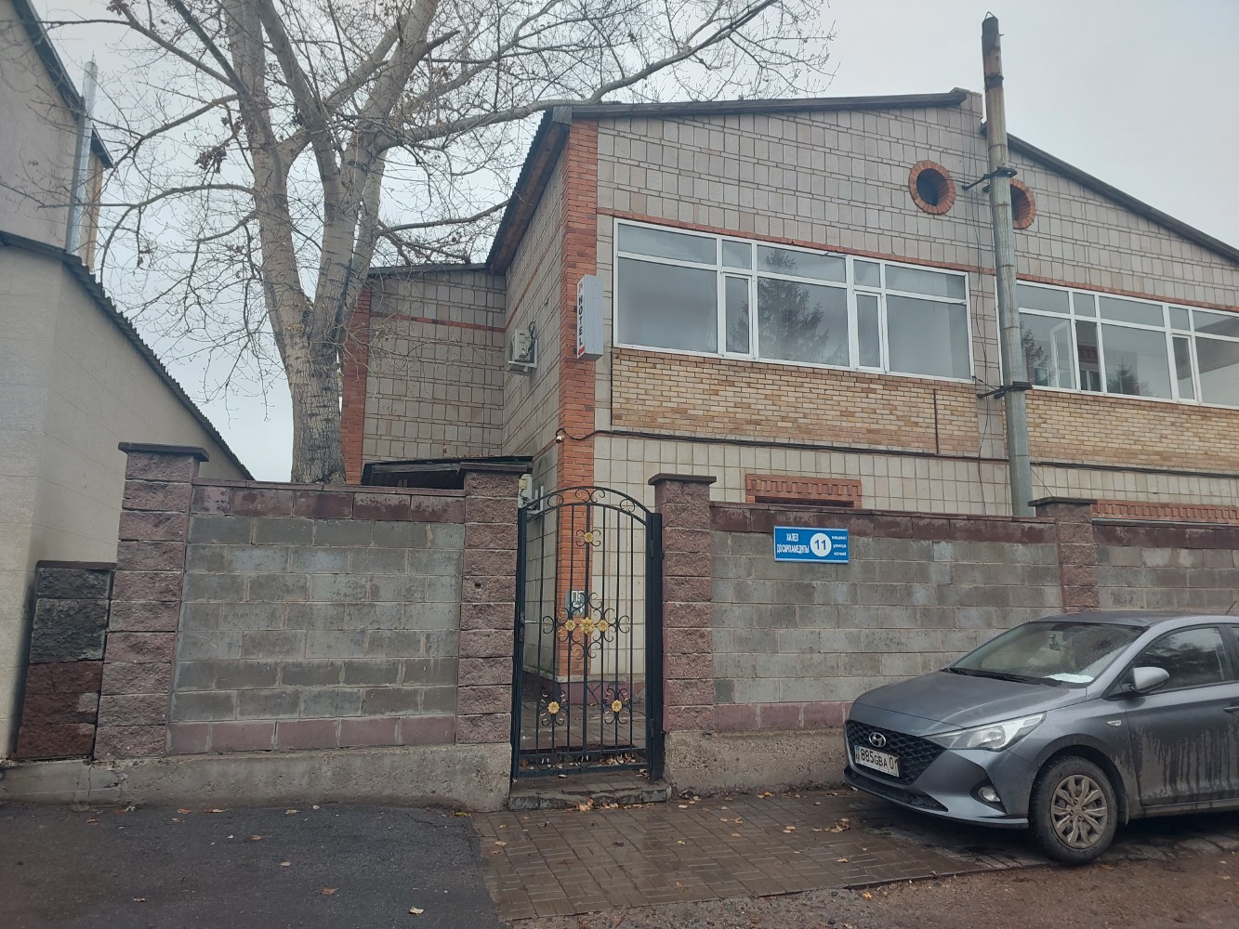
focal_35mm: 23
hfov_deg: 73.9
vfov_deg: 58.9
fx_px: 823
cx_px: 620
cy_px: 464
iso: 32
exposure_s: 1/100
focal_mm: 5.06
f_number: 1.8
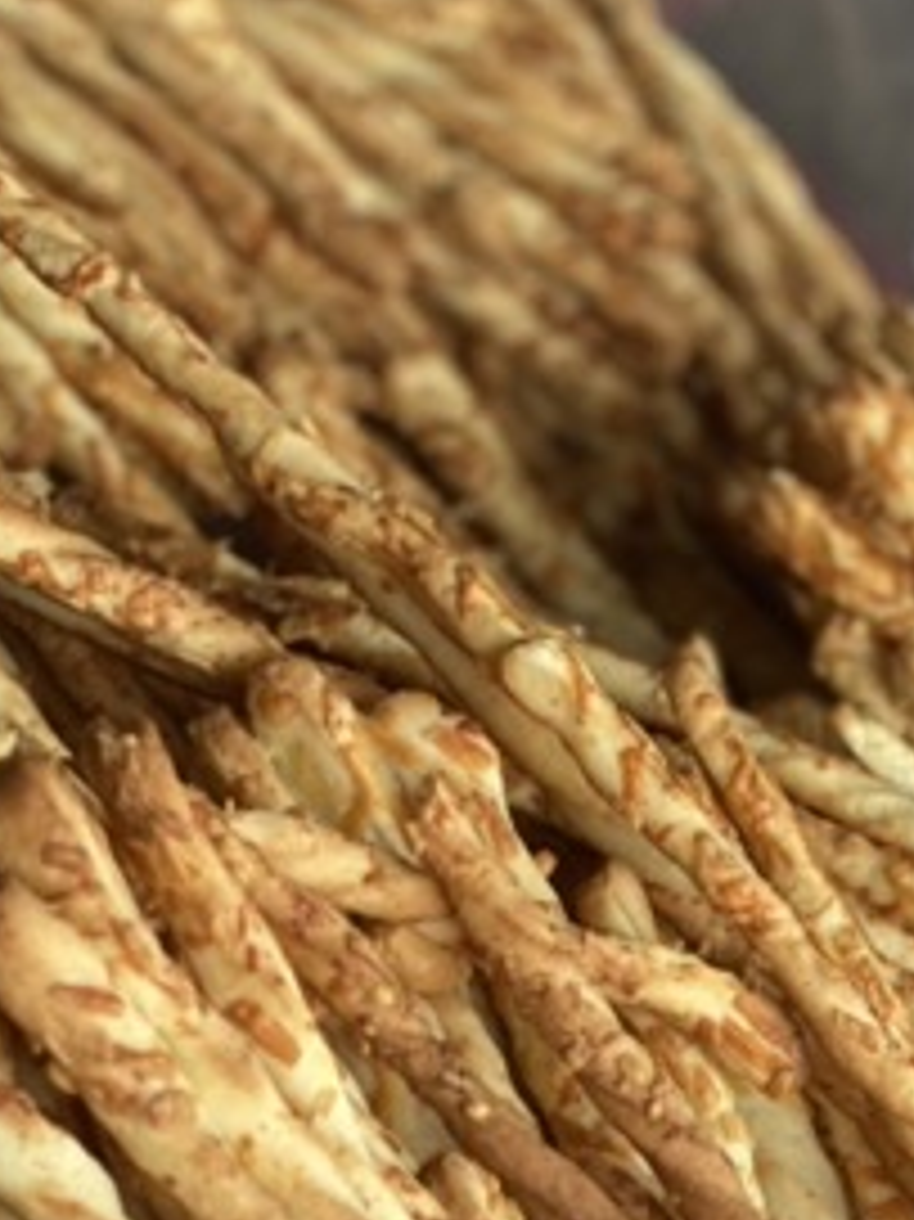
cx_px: 797
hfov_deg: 12.0
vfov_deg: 15.9
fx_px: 4334
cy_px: 986
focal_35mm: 123
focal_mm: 6
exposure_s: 1/122
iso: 20
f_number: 2
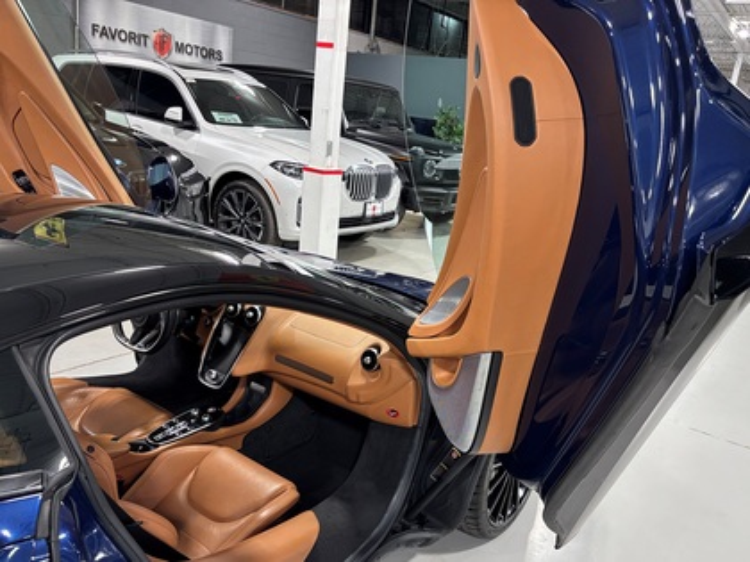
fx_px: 563
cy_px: 281
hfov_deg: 67.3
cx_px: 375
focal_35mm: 26
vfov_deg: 53.1
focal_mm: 5.96
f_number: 1.6
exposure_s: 1/60
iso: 200
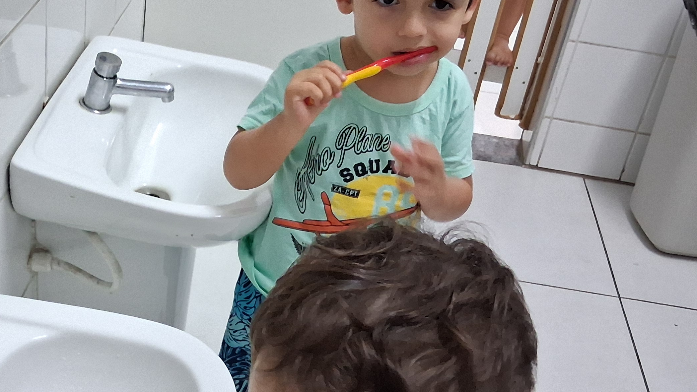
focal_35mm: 55
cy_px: 241
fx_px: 1017
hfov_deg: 37.1
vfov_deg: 21.8
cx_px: 196
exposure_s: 1/40
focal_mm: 3.98
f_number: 1.8
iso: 400
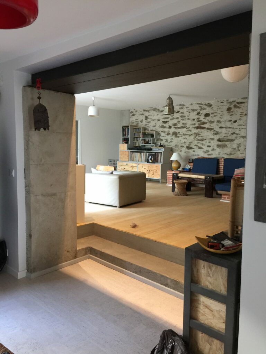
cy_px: 177
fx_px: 297
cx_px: 133
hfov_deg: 48.2
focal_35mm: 29
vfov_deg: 61.7
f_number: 2.2
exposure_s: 1/8
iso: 125
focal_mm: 4.15
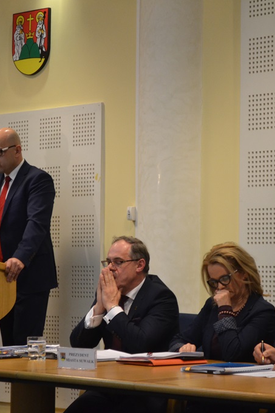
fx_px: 1295
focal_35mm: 113
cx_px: 156
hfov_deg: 12.1
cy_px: 206
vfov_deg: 18.1
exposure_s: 1/60
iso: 1600
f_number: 5.6
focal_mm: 50
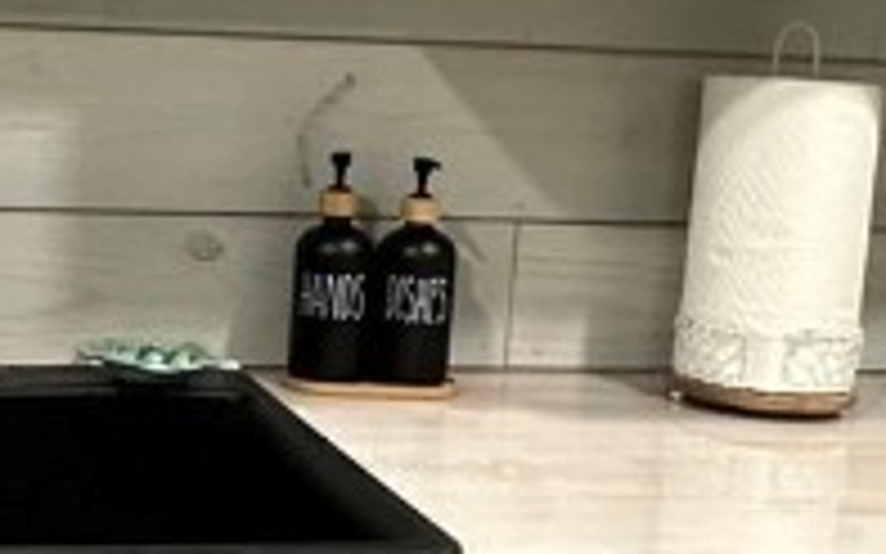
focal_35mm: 77
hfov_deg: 26.0
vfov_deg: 16.9
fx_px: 1859
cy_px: 279
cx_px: 99
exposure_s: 1/60
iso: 320
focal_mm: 2.22
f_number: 2.2
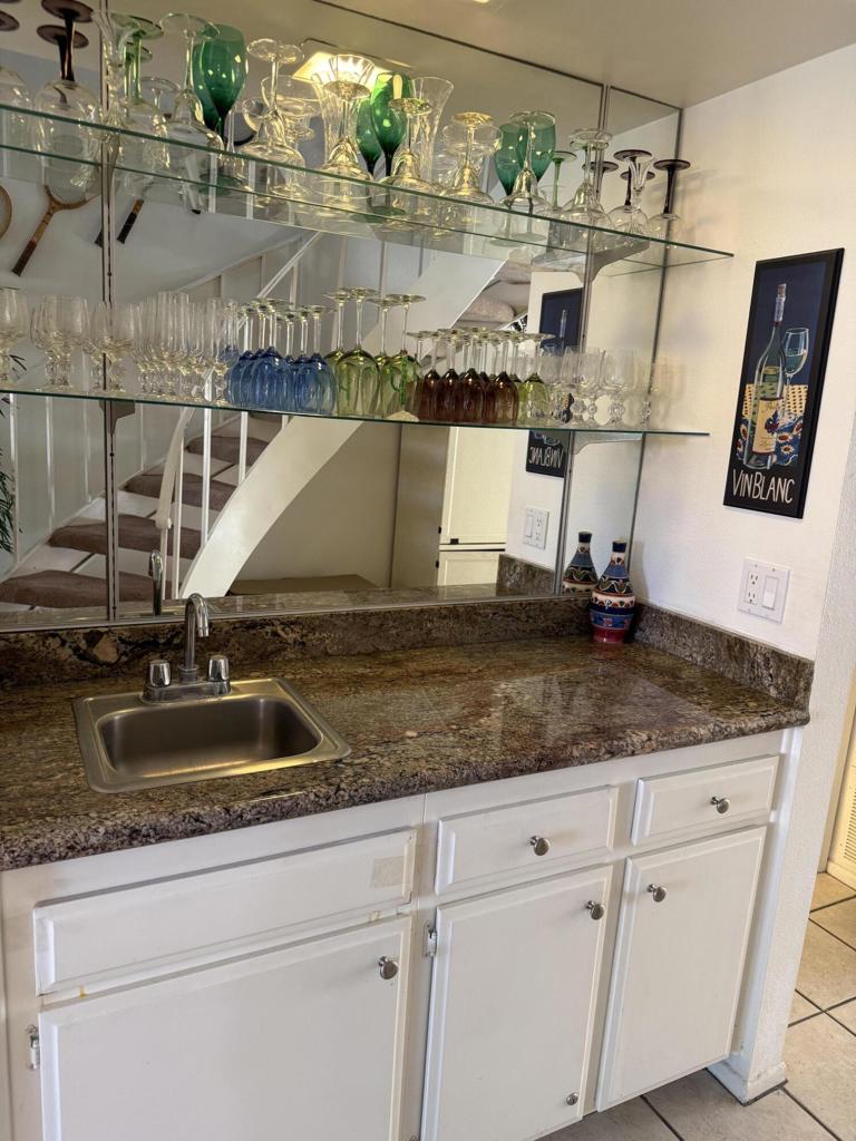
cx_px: 428
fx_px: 791
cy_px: 570
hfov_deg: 56.8
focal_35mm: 24
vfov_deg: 71.6
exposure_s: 1/60
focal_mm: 6.76
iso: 200
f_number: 1.78
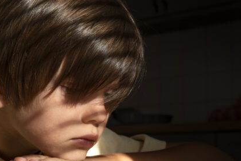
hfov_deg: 24.3
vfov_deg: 16.4
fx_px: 555
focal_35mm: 83
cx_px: 68
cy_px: 120
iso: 500
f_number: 8
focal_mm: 45
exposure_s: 1/100
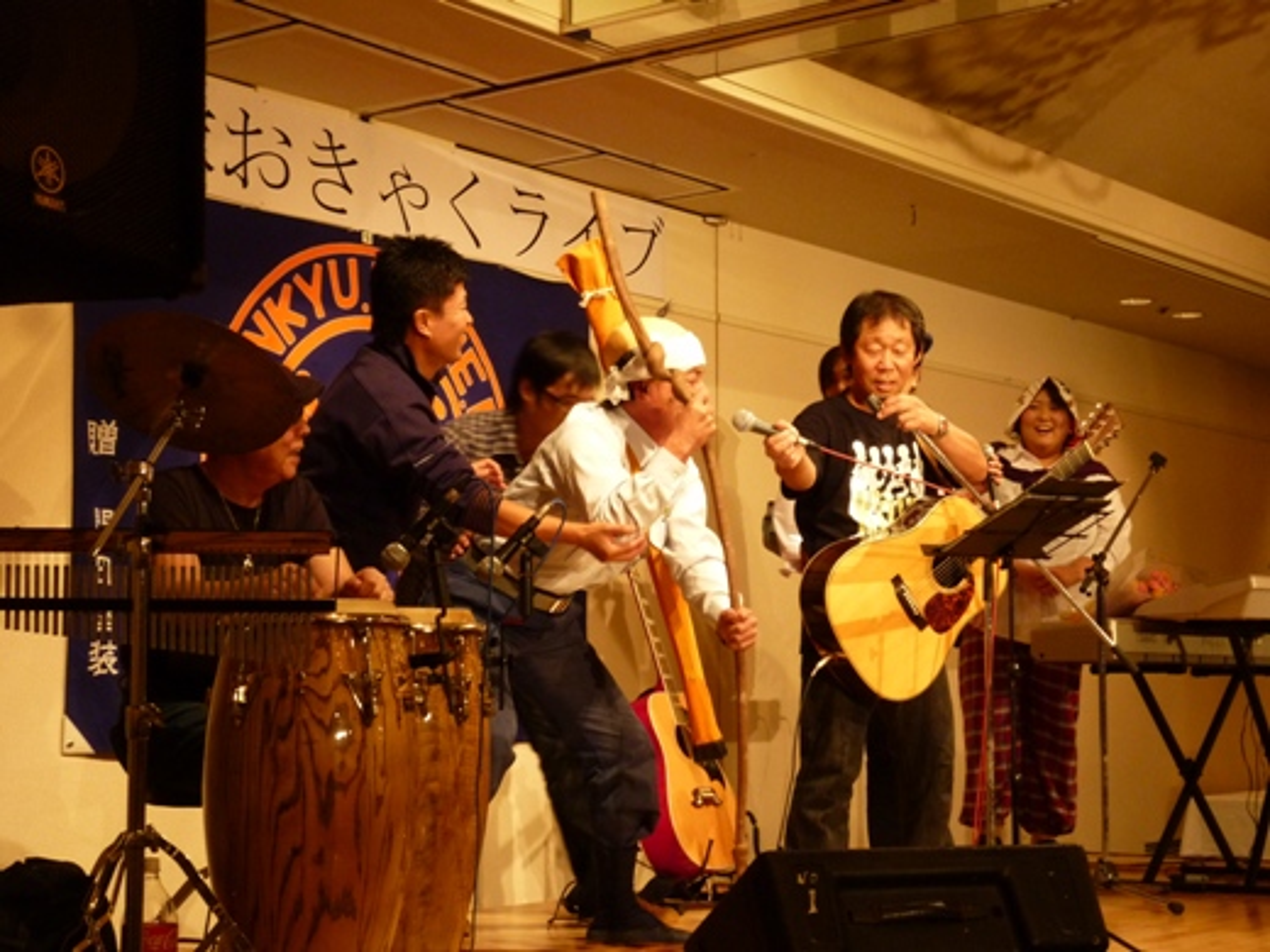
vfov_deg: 24.0
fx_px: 2238
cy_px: 476
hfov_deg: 31.7
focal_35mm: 61
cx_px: 635
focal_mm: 11
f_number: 4.7
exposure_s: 1/30
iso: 400
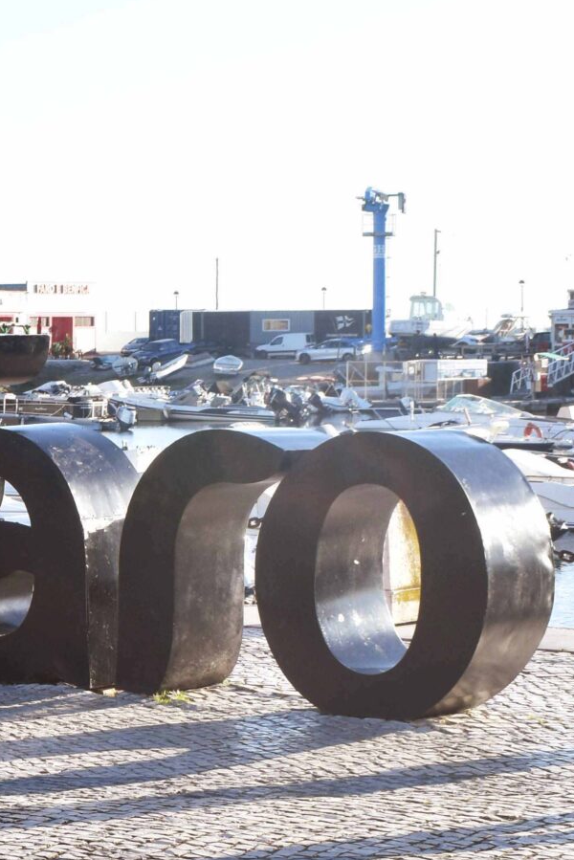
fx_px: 2653
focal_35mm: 111
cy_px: 606
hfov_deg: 11.9
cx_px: -227
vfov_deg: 18.3
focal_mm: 26
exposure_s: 1/160
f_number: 10
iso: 220
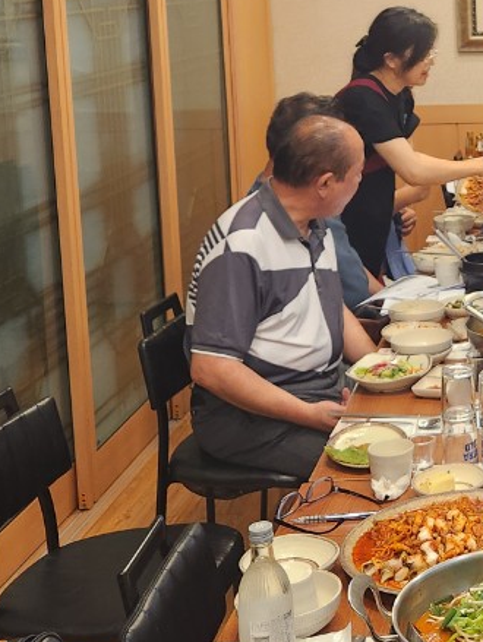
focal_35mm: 67
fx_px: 1245
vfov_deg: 28.1
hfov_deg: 19.9
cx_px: 648
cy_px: 95
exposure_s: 1/120
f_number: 1.8
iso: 320
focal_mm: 5.4
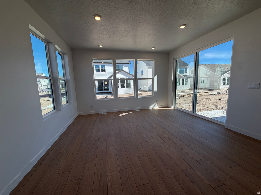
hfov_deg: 102.1
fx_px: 106
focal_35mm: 14
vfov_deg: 85.7
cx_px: 130
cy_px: 98
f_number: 2.2
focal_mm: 2.22
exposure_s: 1/502
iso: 50
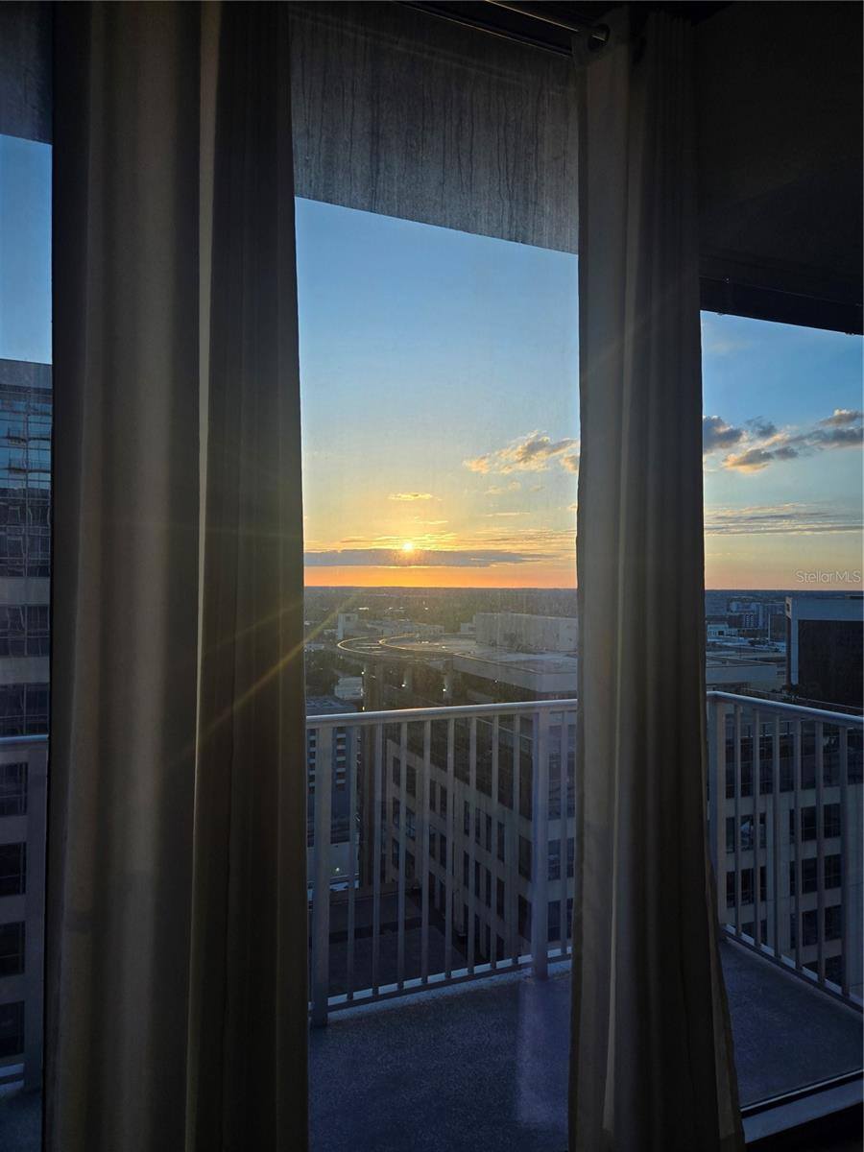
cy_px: 576
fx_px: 765
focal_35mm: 23
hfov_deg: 58.9
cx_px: 432
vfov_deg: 73.9
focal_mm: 5.4
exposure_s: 1/978
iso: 25
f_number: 1.8
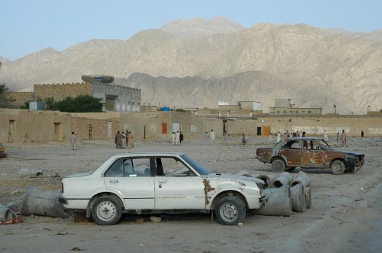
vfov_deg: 18.1
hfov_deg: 27.0
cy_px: 126
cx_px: 191
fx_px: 795
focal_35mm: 75
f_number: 5.6
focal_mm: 50
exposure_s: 1/500
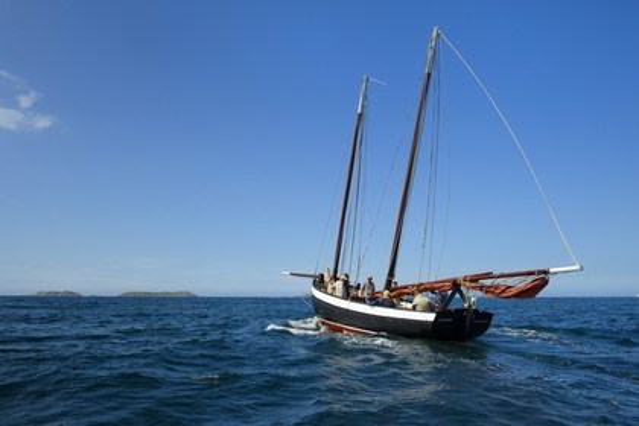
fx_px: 515
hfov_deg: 63.7
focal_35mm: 29
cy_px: 213
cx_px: 320
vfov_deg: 45.0
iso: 400
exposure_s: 1/800
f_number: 13
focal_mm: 29
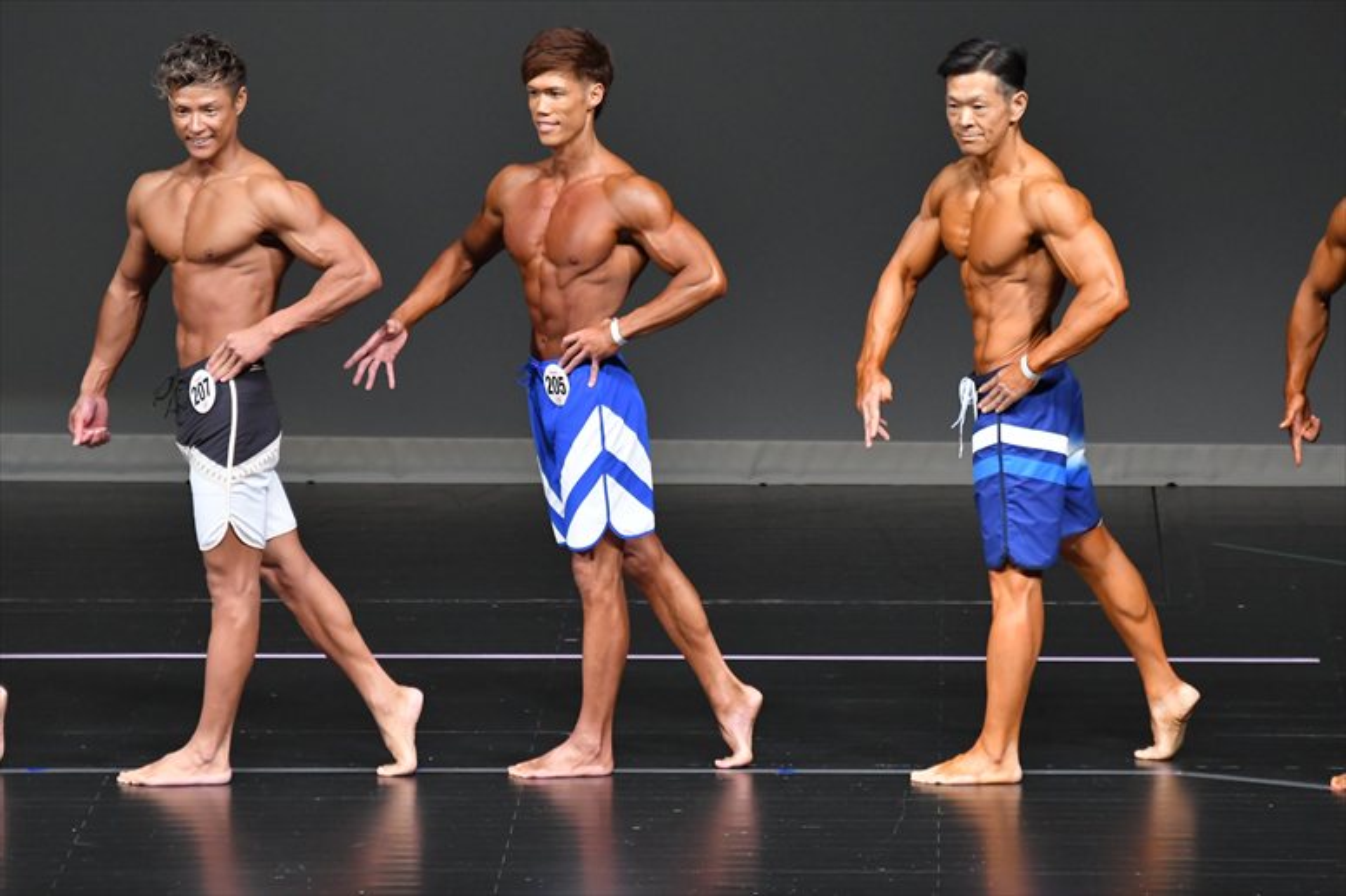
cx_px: 673
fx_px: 11772
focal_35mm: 315
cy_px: 448
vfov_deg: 4.4
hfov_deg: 6.5
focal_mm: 210
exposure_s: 1/400
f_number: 5.6
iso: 4000
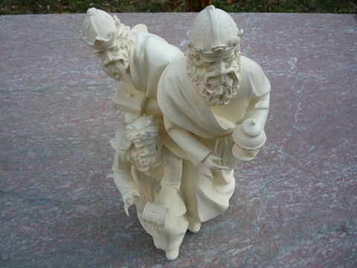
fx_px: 309
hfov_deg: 60.0
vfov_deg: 46.8
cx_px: 178
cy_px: 134
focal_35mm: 30
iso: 100
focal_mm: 5.2
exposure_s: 1/100
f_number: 4
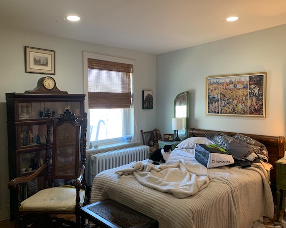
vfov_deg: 51.5
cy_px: 115
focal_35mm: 28
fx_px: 237
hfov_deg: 62.1
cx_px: 156
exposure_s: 1/60
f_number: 1.8
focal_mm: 4.25
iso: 160
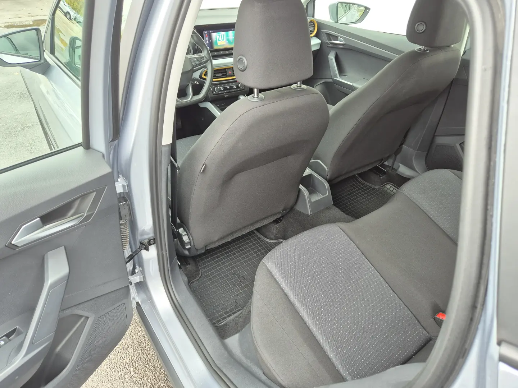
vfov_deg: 58.9
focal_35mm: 23
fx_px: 344
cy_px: 194
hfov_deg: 73.9
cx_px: 259
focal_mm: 5.4
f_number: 1.8
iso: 160
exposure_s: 1/100
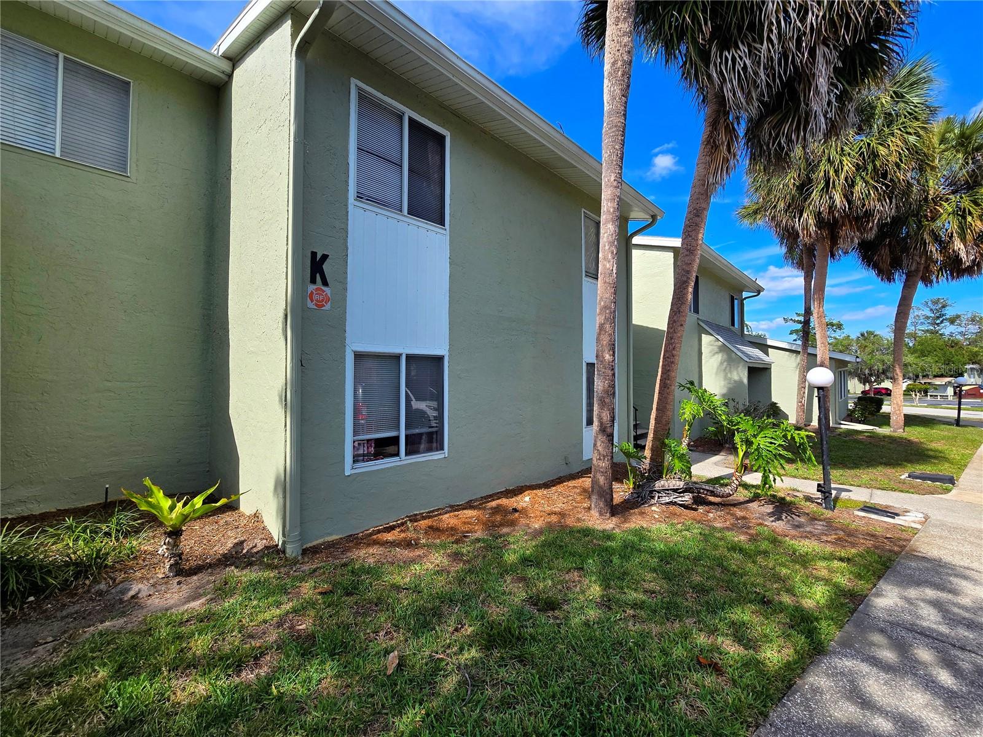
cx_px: 492
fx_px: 369
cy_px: 368
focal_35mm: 13
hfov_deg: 106.2
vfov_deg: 89.9
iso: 64
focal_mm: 2.2
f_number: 2.2
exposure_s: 1/2000
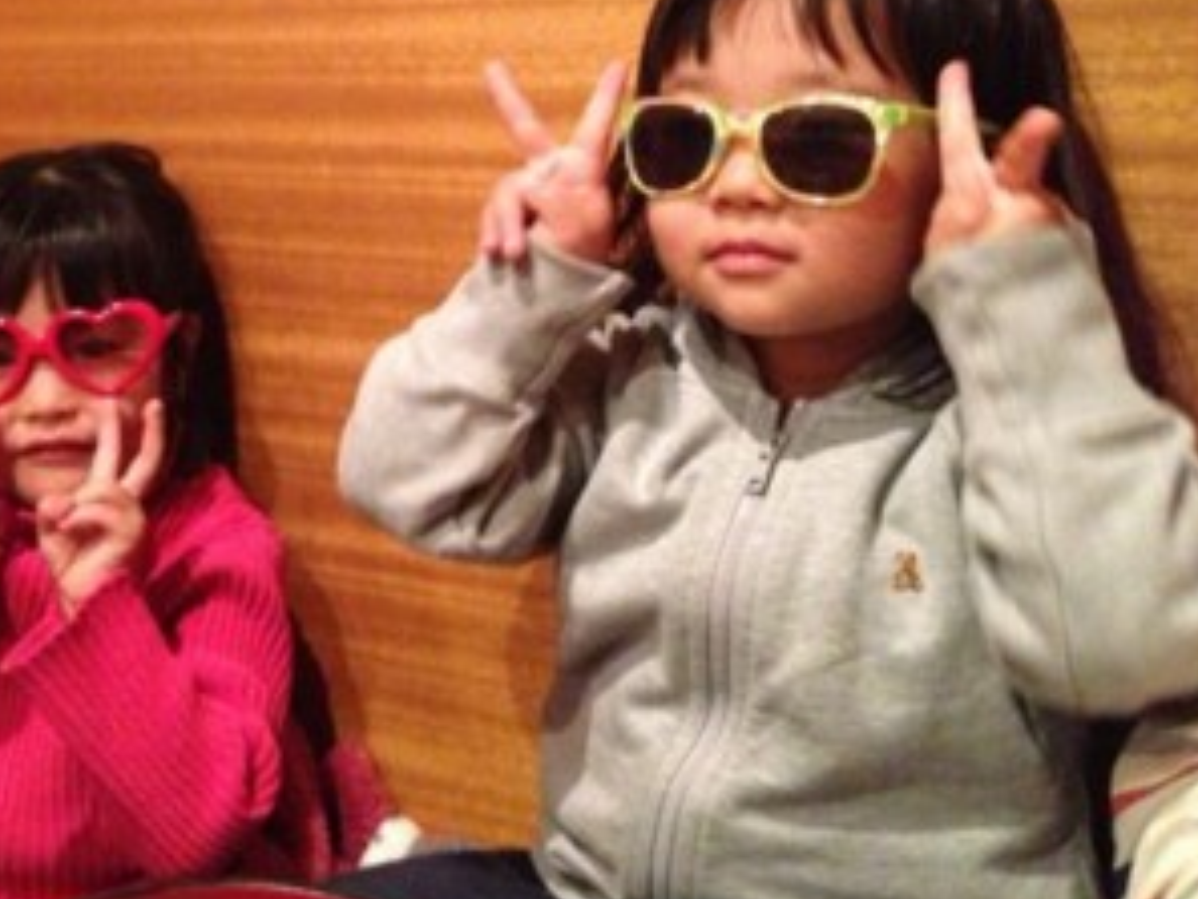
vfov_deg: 28.8
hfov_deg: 37.3
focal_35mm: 50
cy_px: 246
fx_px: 1731
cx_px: 311
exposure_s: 1/15
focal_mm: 4.13
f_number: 2.4
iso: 800
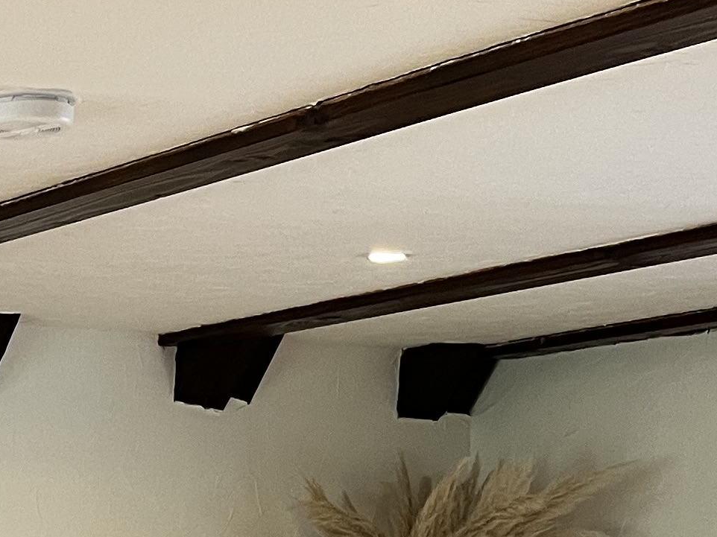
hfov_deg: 15.8
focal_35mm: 109
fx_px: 2257
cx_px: -506
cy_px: 906
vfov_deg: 12.6
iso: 125
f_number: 1.6
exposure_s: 1/50
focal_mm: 5.1
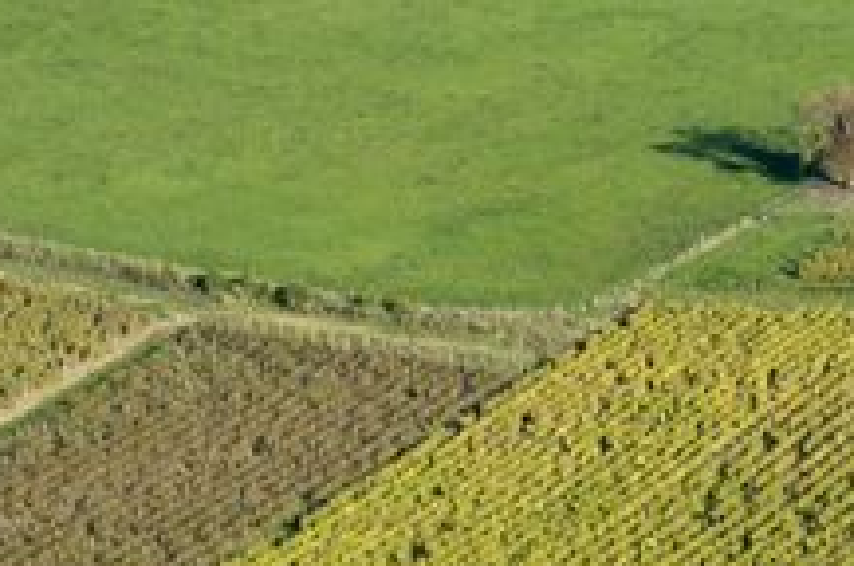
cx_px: 2310
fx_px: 8385
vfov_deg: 3.8
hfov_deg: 5.6
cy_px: -656
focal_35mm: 354
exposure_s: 1/640
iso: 200
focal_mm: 60
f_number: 5
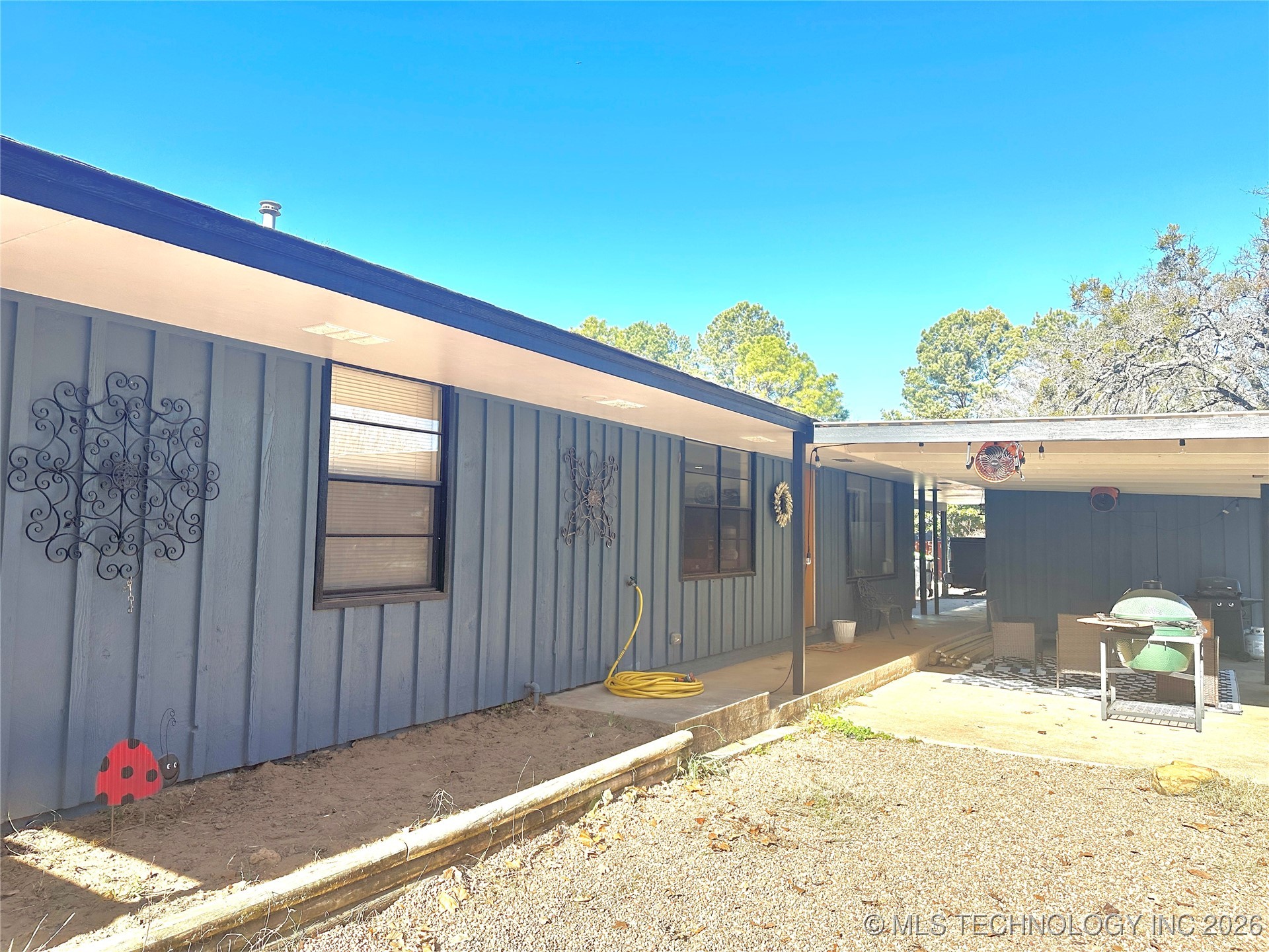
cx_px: 634
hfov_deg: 71.6
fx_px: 880
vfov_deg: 56.8
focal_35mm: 24
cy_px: 476
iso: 80
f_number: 1.78
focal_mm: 6.86
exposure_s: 1/2525
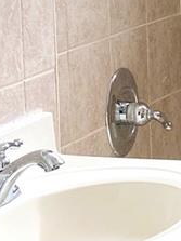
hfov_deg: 7.8
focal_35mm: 179
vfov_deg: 11.1
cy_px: 111
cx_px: 389
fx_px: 1249
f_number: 1.8
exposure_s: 1/122
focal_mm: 4.25
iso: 50
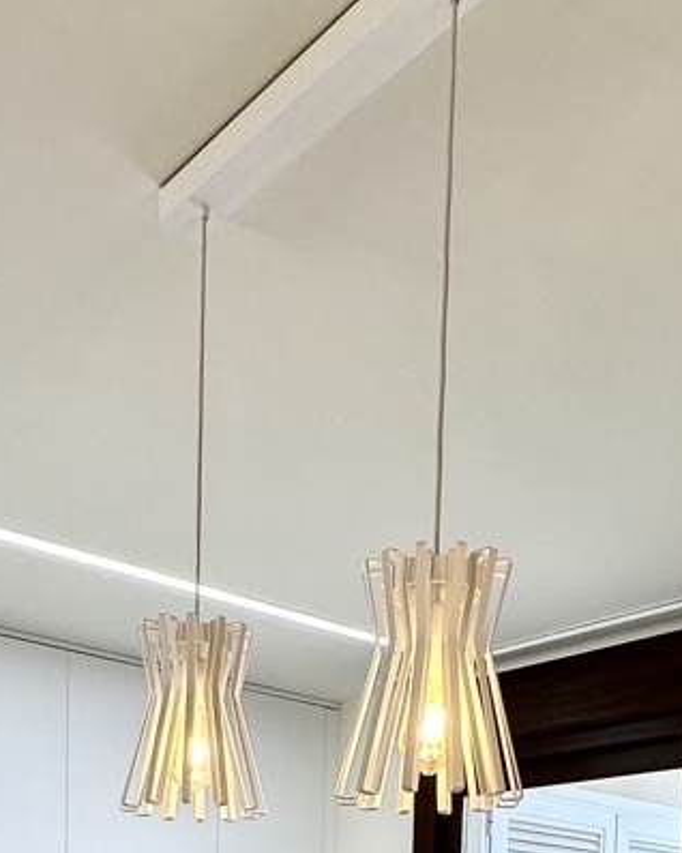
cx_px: 296
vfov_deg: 33.4
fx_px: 1111
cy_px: 1046
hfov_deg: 34.1
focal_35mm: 44
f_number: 2.2
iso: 40
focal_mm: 2.22
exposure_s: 1/105
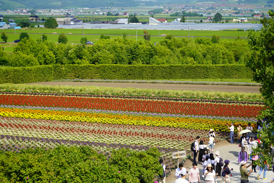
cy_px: 92
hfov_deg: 20.4
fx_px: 761
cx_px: 137
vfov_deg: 13.7
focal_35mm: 100
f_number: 4.5
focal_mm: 100
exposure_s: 1/2500
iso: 1250
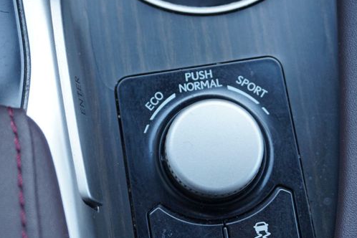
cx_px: 194
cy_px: 148
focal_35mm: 54
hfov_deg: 36.8
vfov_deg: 25.0
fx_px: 535
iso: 500
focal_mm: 28
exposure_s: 1/60
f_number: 4.5
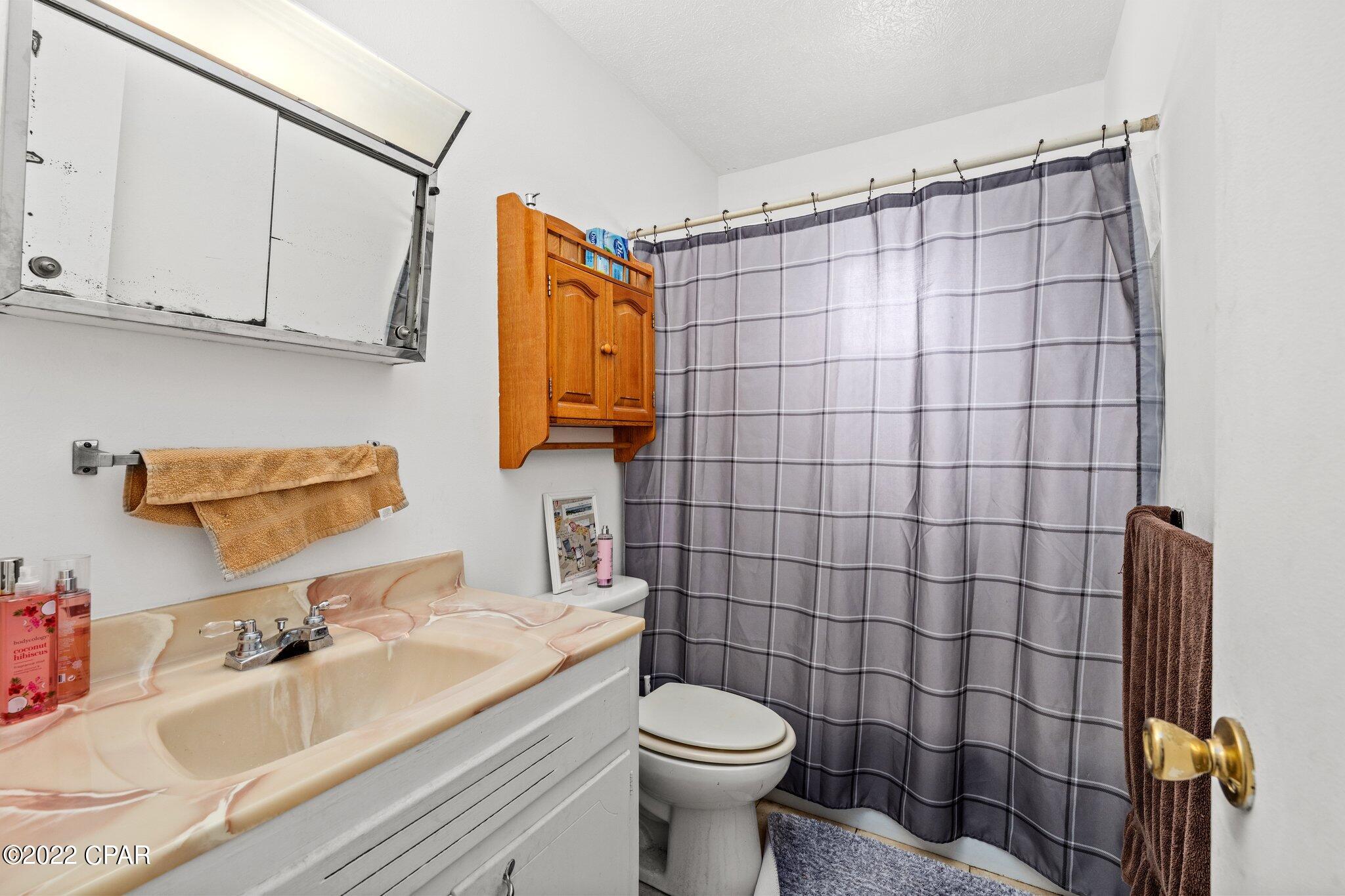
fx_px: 598
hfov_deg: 96.7
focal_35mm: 16
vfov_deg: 73.7
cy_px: 448
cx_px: 672
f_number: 8
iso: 500
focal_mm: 16
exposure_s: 1/3
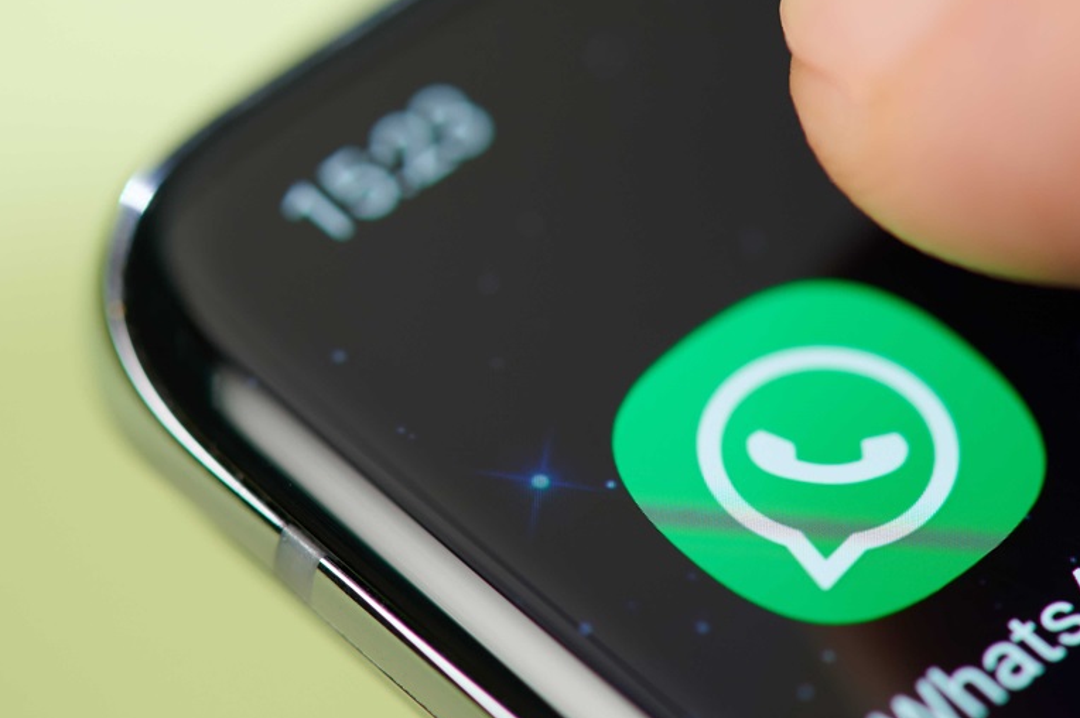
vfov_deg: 8.3
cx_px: 667
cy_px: 274
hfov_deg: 12.5
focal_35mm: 165
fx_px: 4946
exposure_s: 1/30
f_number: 7.1
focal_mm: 105
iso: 200
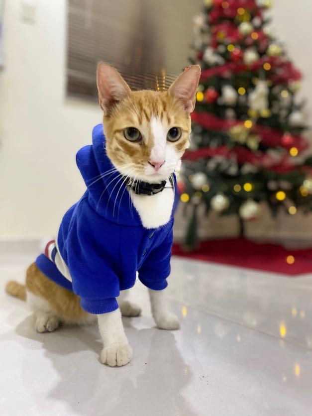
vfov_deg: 67.3
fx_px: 312
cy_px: 208
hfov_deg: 53.1
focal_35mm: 26
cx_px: 156
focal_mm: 4.25
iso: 400
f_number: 1.8
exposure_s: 1/60
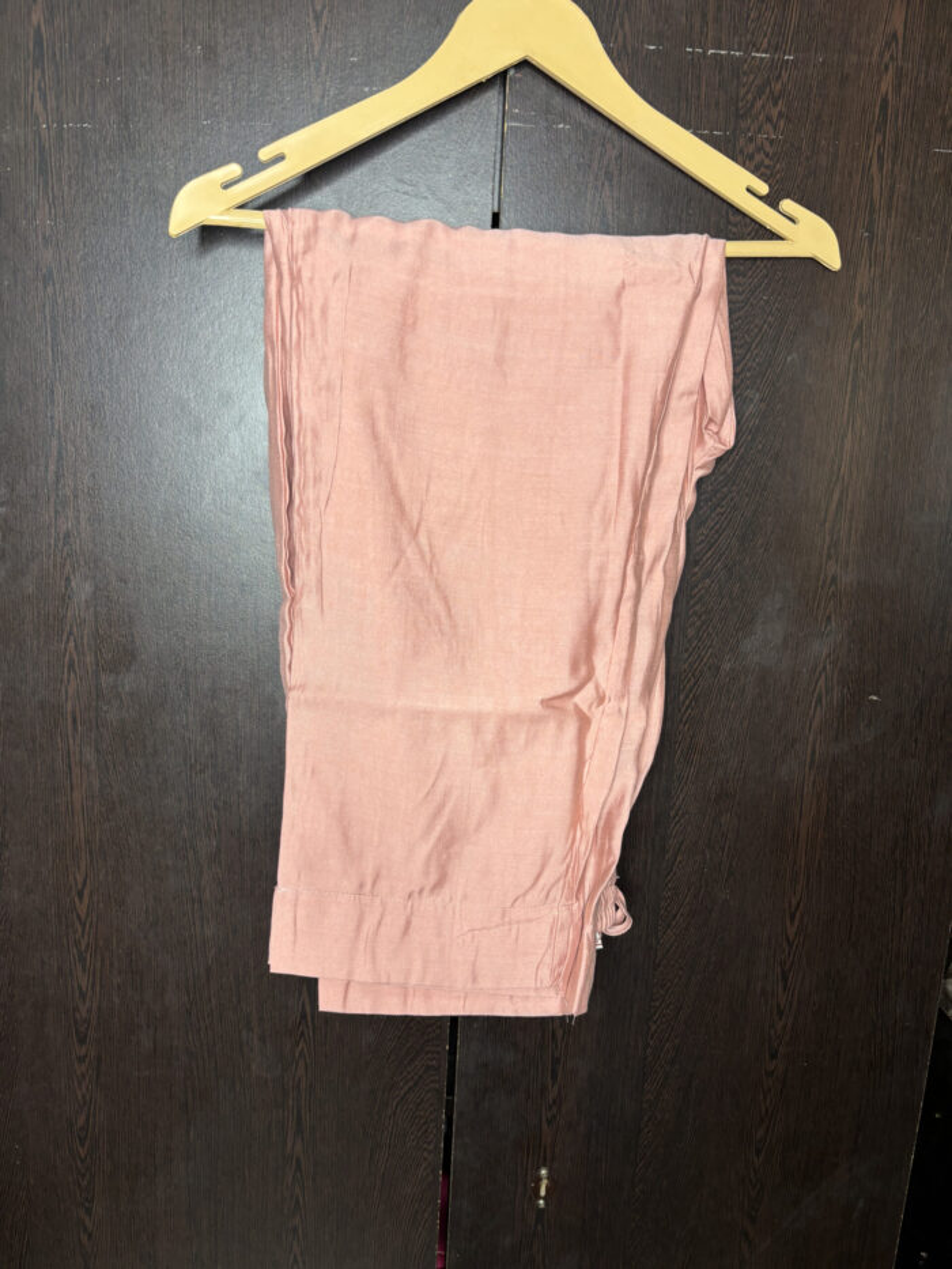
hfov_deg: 53.1
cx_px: 476
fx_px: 953
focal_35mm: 26
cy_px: 634
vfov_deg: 67.3
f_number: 1.6
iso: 80
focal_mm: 5.96
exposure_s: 1/50
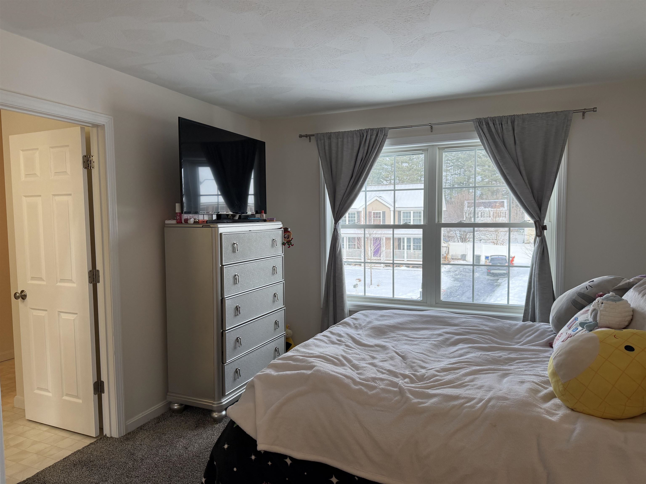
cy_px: 242
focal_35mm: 24
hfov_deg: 71.6
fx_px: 448
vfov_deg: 56.8
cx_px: 323
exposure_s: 1/203
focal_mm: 6.76
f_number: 1.78
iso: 125
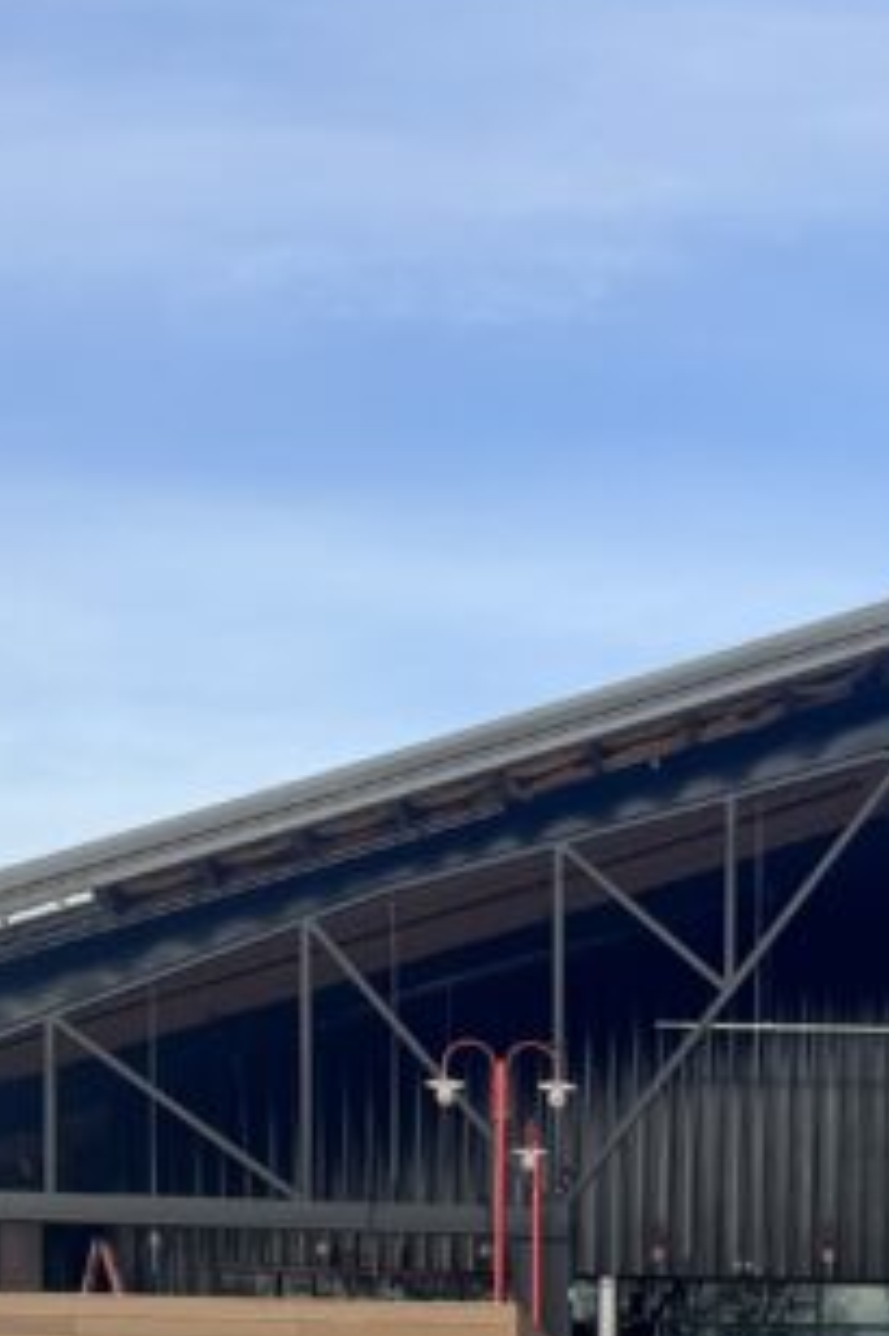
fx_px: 3078
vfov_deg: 22.3
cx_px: 880
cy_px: 1679
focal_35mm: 83
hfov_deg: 16.1
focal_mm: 6.76
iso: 80
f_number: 1.78
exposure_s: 1/1637
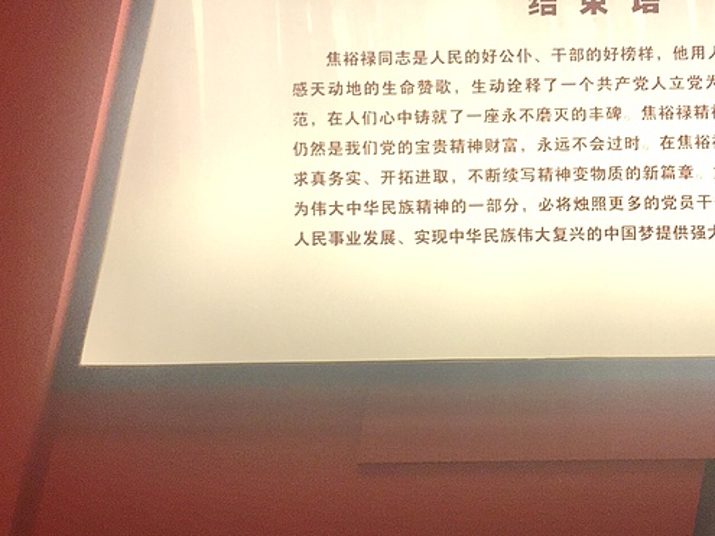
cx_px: 487
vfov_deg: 19.5
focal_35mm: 75
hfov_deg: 25.8
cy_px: 153
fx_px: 1549
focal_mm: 4.15
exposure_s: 1/50
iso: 32
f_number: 2.2
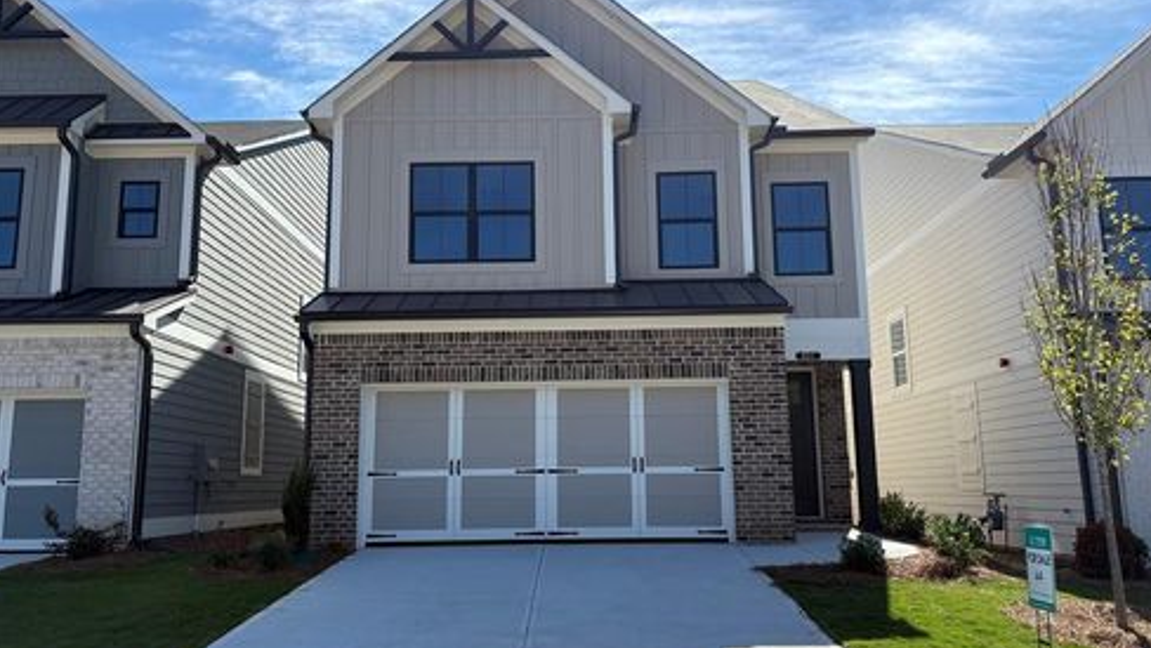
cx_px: 571
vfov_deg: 40.2
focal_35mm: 29
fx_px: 885
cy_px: 333
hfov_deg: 66.0
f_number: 1.6
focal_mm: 5.96
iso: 50
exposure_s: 1/2865
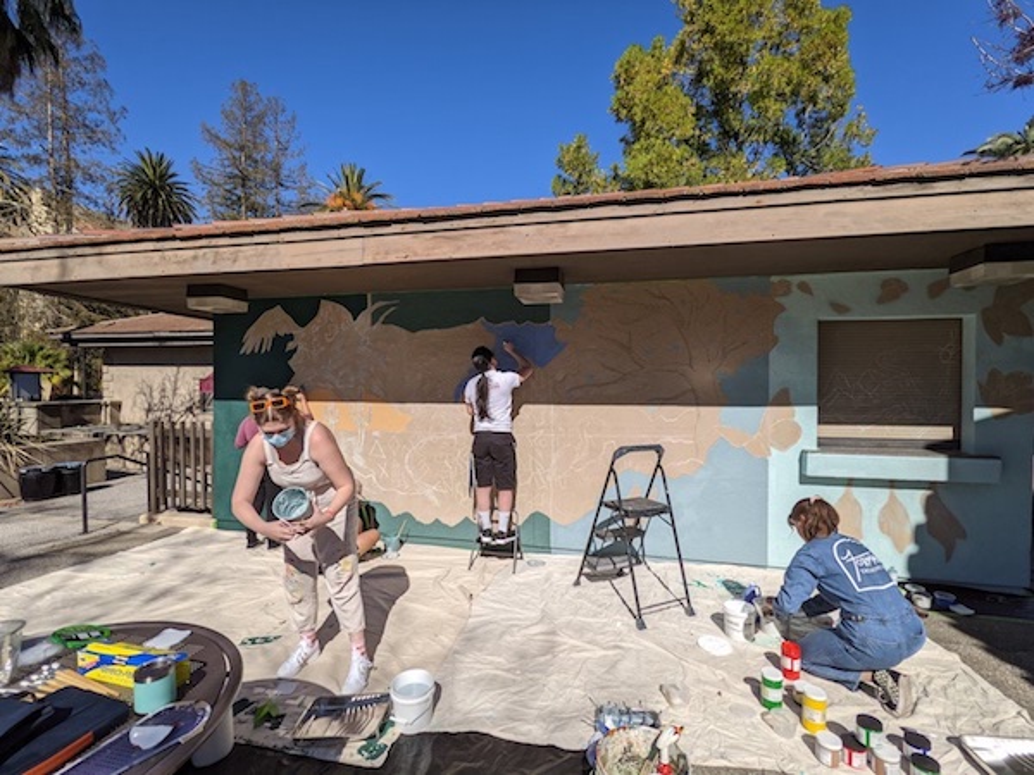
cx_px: 517
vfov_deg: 78.1
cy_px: 388
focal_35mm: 16
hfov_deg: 94.5
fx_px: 478
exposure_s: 1/2049
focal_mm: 2.22
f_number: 2.2
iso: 34
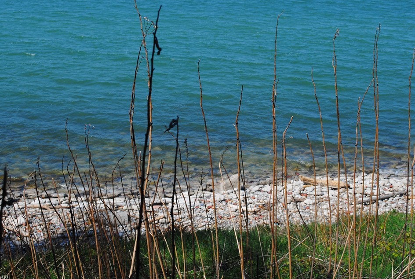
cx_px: 202
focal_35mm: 55
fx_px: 635
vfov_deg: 24.7
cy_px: 125
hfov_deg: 36.2
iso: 100
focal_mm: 32
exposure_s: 1/250
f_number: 8
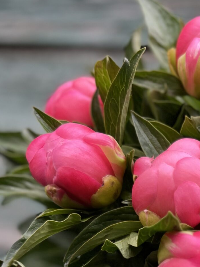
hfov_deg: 19.4
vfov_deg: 25.1
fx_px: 547
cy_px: 306
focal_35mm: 71
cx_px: 249
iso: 32
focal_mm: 5.7
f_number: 1.5
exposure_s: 1/122
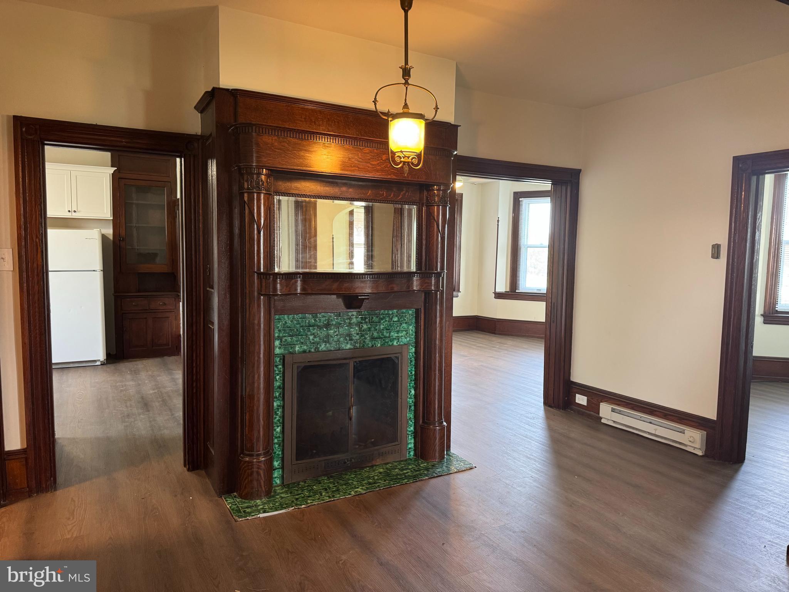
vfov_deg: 56.8
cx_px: 394
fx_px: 547
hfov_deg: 71.6
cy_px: 296
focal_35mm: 24
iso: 320
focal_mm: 6.76
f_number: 1.78
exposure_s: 1/60
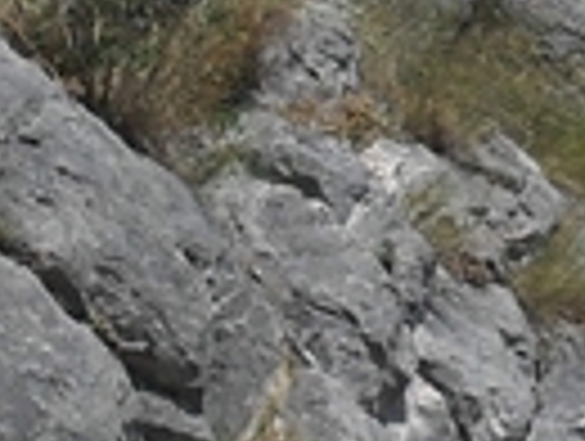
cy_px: 513
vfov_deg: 5.5
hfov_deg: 7.1
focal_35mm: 269
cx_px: 1134
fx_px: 4554
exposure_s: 1/500
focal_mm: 6.3
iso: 100
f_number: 8.4
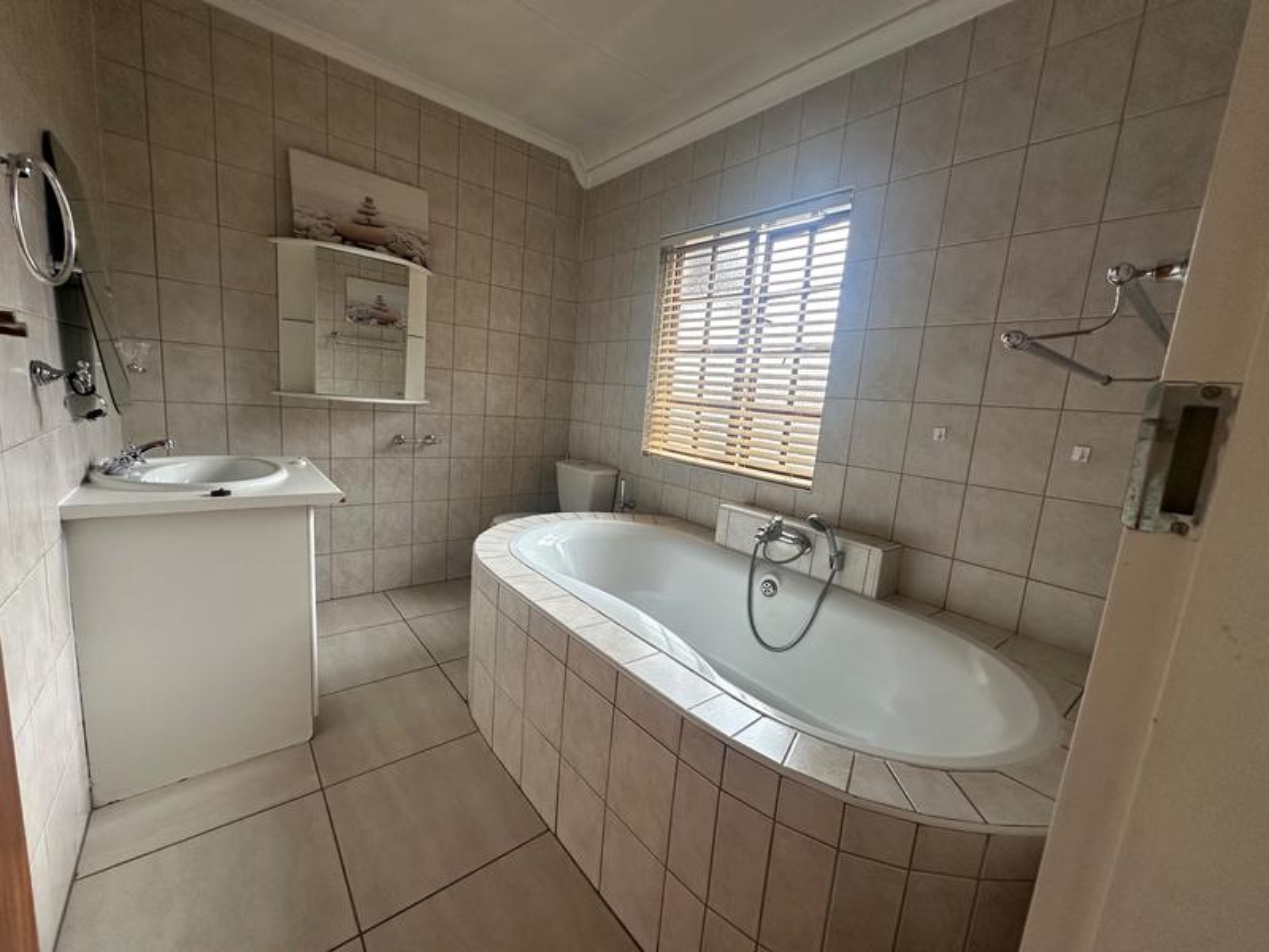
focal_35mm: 14
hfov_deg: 102.1
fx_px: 513
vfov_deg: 85.7
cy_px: 476
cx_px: 634
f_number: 2.2
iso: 100
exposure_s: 1/99
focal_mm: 2.22
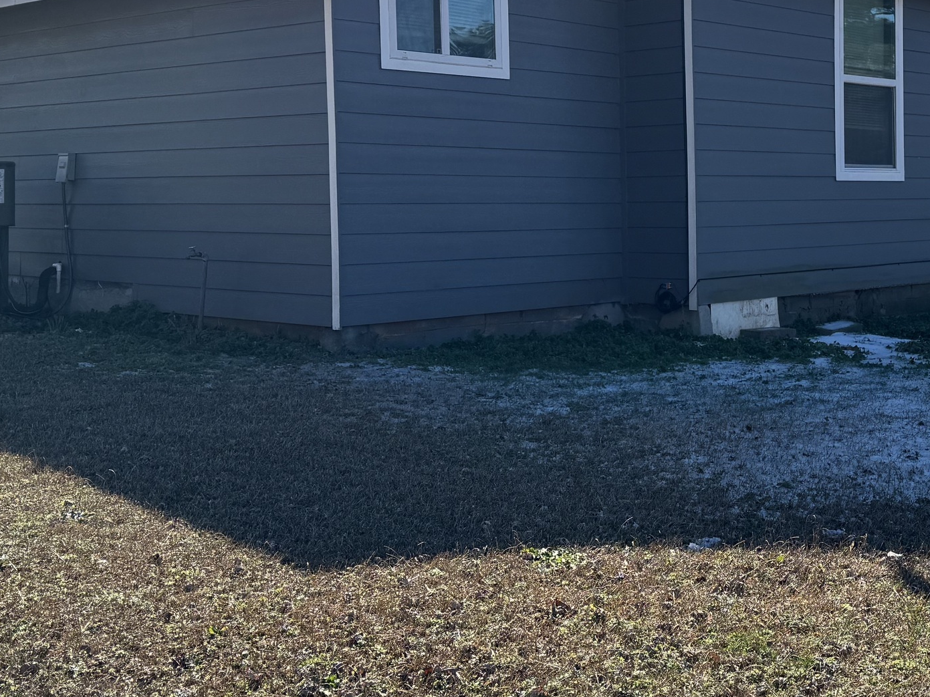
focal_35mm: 53
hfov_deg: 35.5
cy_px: 228
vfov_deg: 27.3
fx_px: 1424
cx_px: 678
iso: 80
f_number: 1.78
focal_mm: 6.76
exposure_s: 1/3096
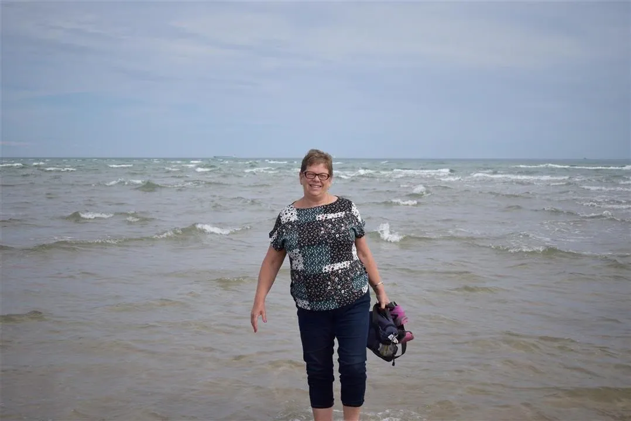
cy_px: 210
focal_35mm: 48
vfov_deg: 28.1
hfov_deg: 41.1
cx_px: 316
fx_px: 842
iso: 200
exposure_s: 1/2500
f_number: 4.5
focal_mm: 32
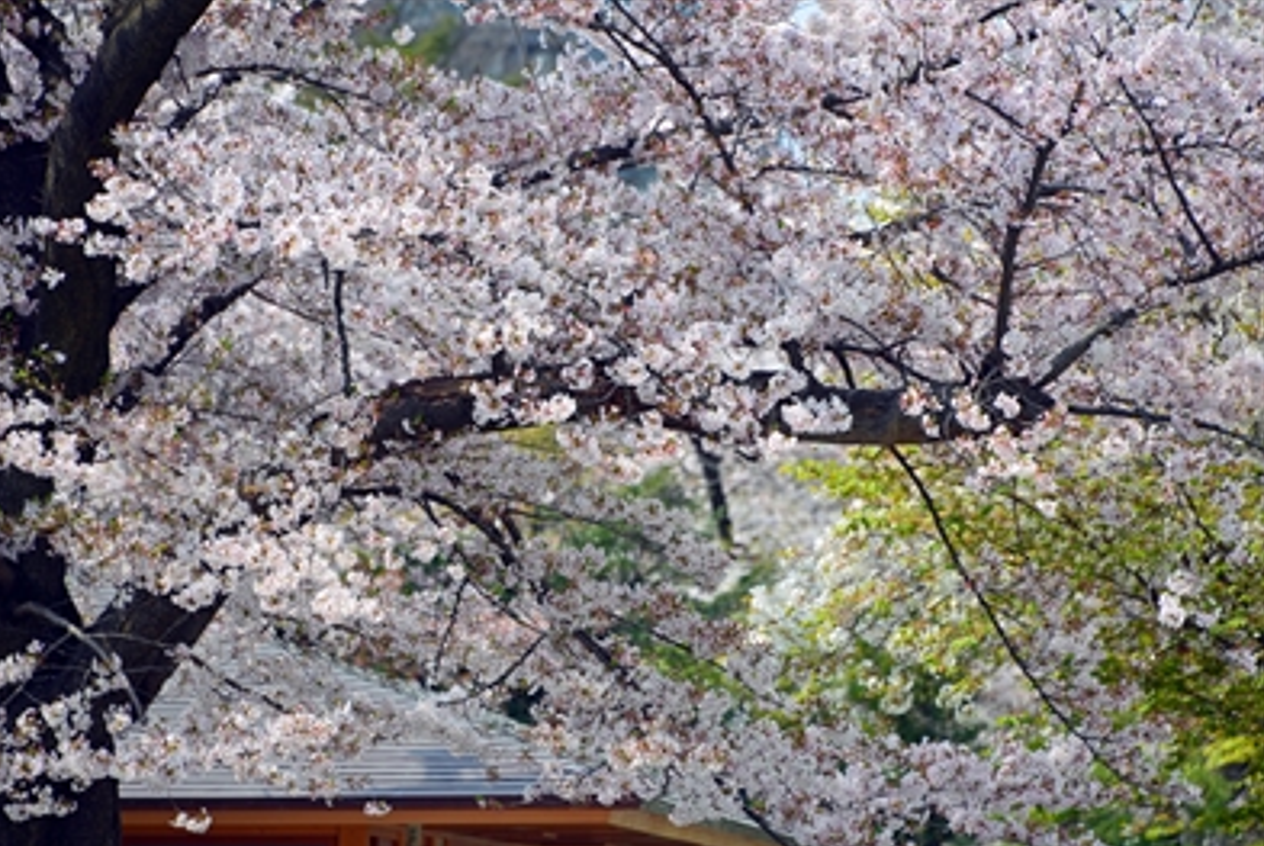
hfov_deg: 6.7
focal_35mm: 305
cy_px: 426
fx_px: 10721
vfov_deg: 4.5
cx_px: 624
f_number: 7.1
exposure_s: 1/320
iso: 200
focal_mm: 300
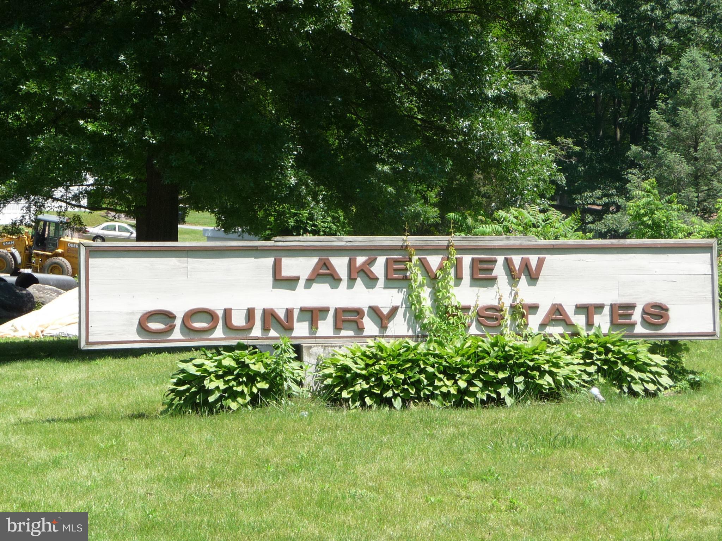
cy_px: 270
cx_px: 361
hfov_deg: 12.0
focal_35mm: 165
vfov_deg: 9.0
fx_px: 3441
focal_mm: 21.8
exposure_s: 1/250
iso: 100
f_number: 4.7
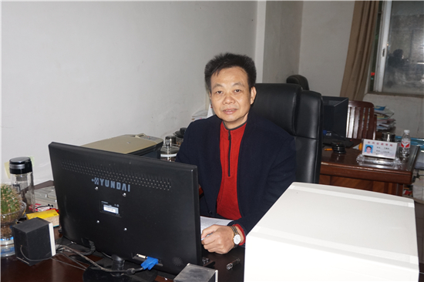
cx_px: 212
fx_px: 406
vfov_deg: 38.3
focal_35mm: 34
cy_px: 141
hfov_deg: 55.1
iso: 800
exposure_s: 1/160
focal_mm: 23
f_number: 4.5
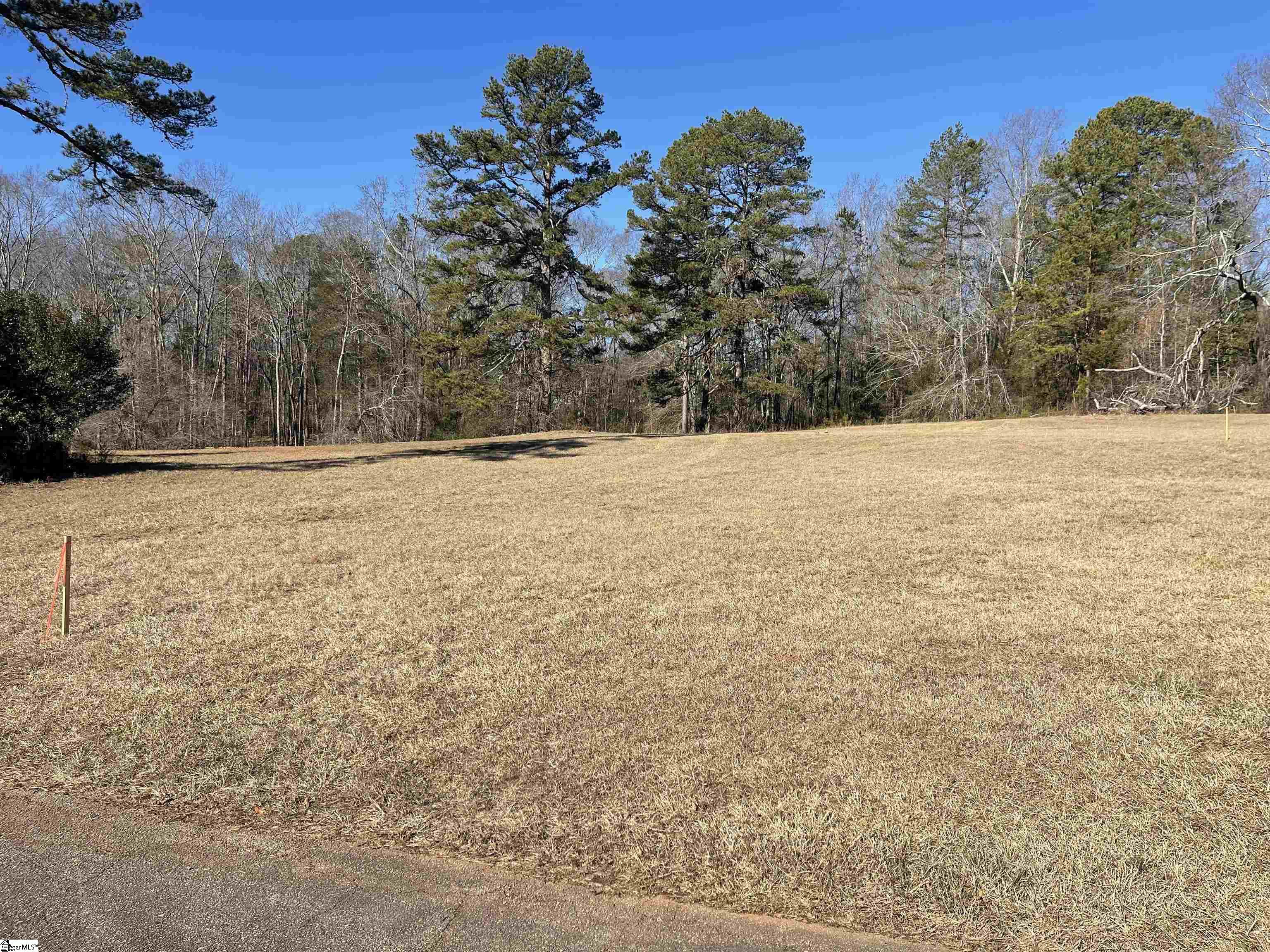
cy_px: 476
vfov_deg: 54.9
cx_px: 635
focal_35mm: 25
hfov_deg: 69.4
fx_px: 917
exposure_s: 1/2857
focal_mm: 5.1
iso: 32
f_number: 1.6
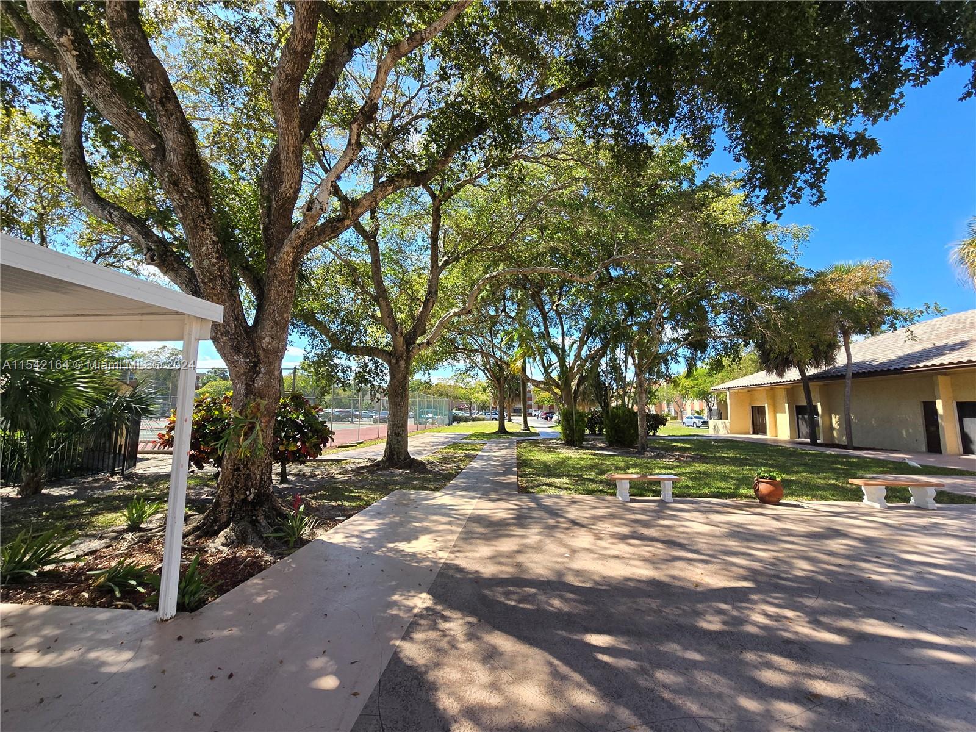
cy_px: 366
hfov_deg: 106.2
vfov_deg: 89.9
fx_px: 367
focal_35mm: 13
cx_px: 488
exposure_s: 1/796
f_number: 2.2
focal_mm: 2.2
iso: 50
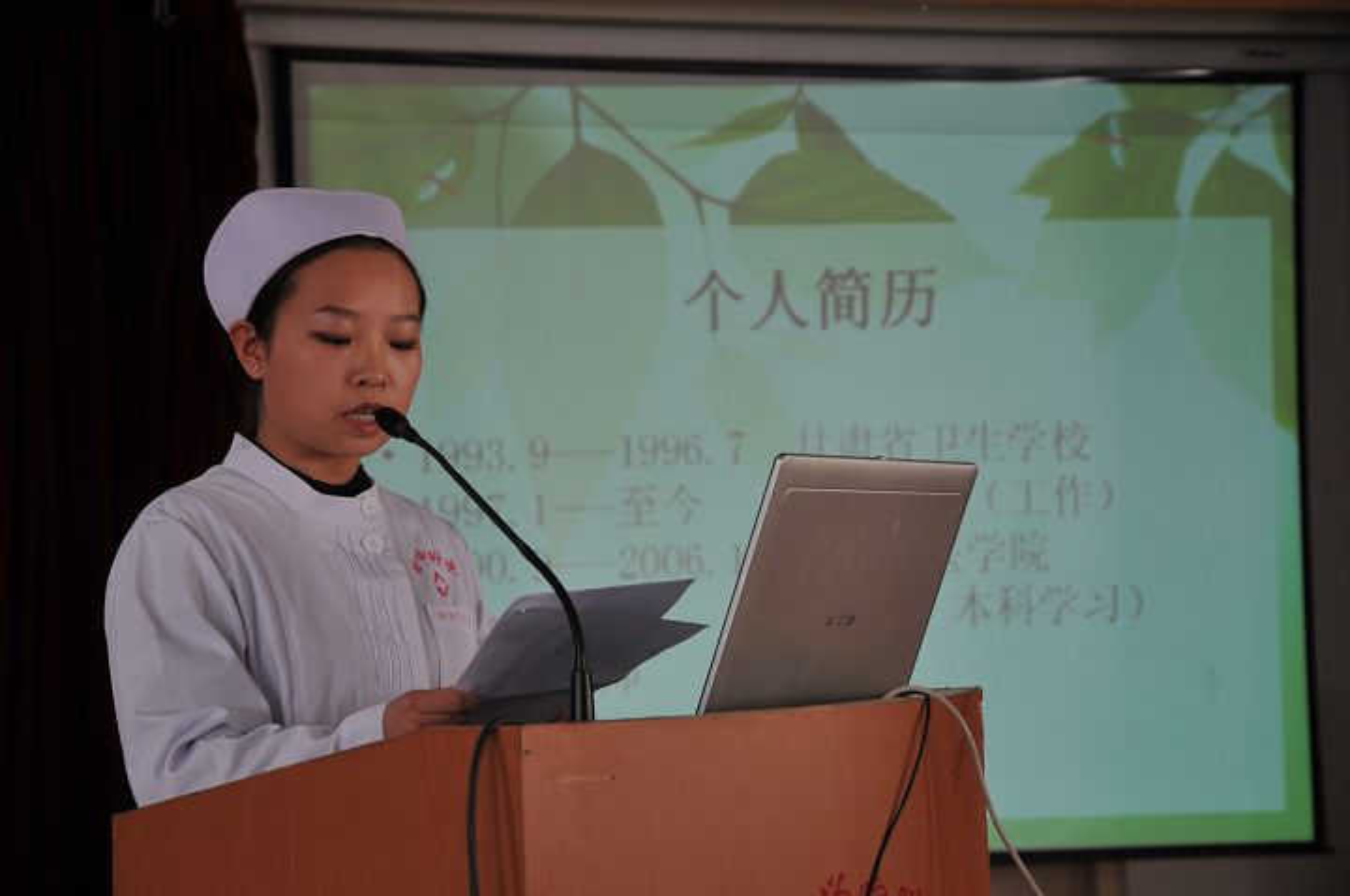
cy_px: 448
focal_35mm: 72
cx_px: 675
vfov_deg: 18.9
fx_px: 2696
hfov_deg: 28.1
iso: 320
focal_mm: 48
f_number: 5
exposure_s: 1/60
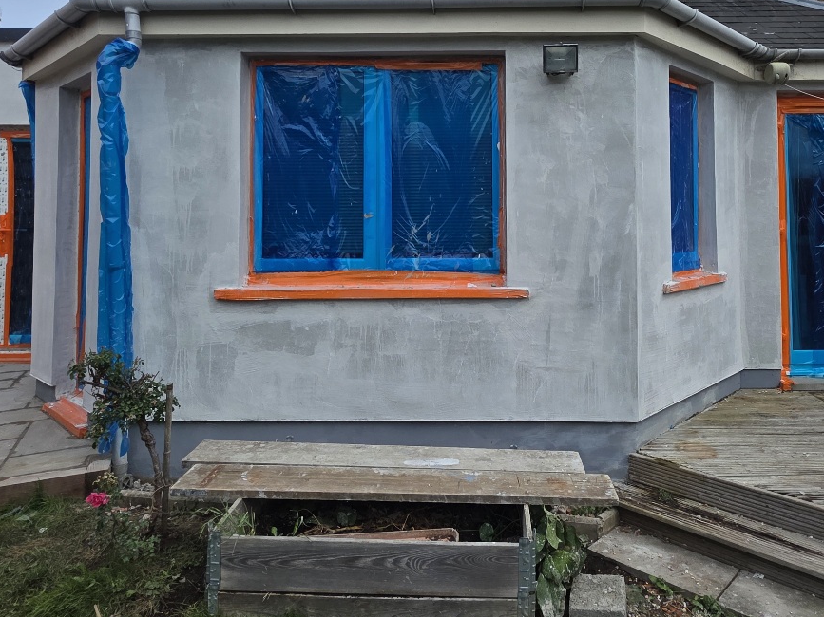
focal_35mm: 24
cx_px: 490
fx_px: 571
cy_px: 196
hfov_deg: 70.9
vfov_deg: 55.4
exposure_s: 1/588
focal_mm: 2.2
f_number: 1.9
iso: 40
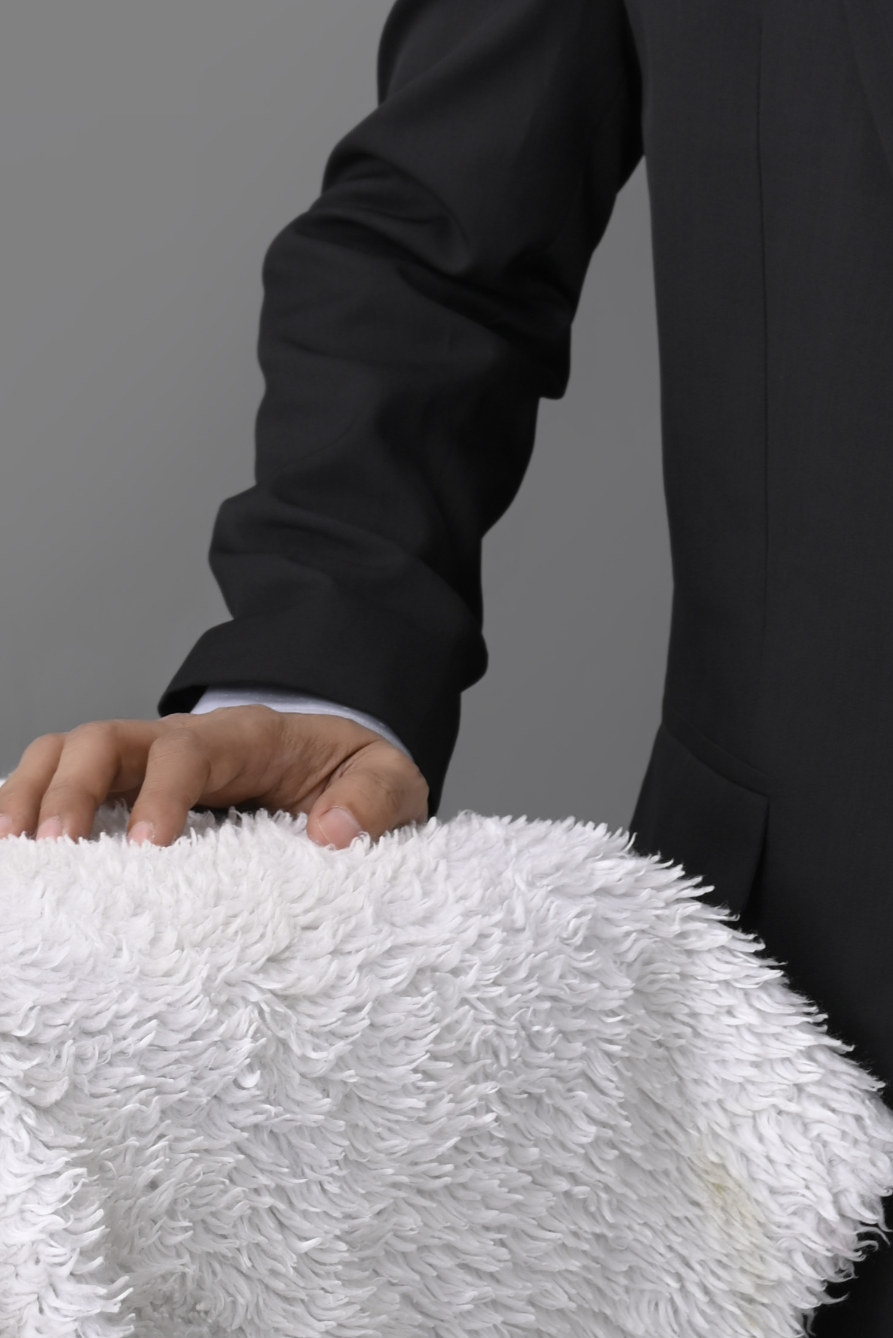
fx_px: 8103
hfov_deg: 6.3
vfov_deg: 9.4
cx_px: 1041
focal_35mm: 218
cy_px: 119
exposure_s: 1/125
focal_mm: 81
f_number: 10
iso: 100
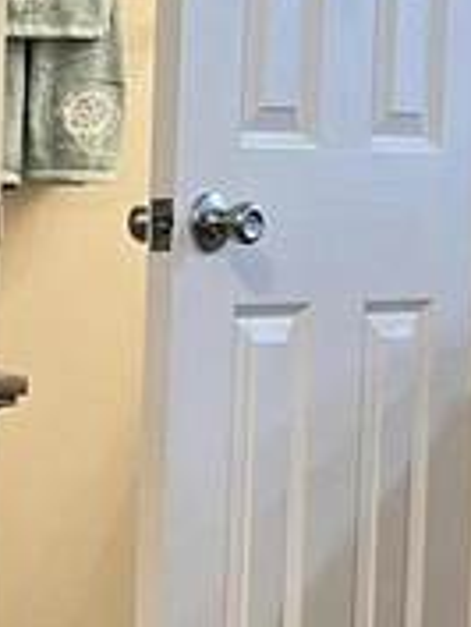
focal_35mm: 141
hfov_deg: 9.2
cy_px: 404
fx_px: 2555
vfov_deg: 14.0
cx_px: -733
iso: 160
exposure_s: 1/60
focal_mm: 5.7
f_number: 1.5
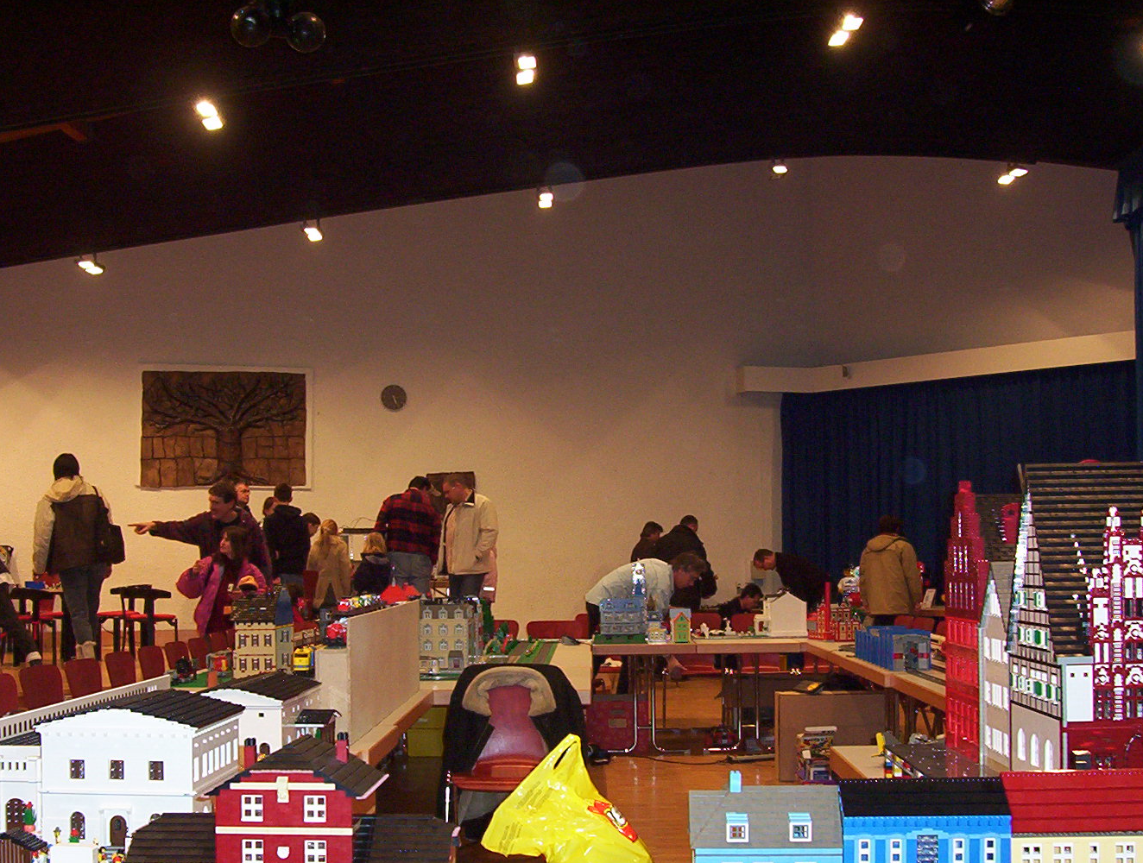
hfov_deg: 36.1
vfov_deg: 27.6
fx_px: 1754
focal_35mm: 53
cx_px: 517
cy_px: 507
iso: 140
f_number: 2.73
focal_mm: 5.77
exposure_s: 1/60
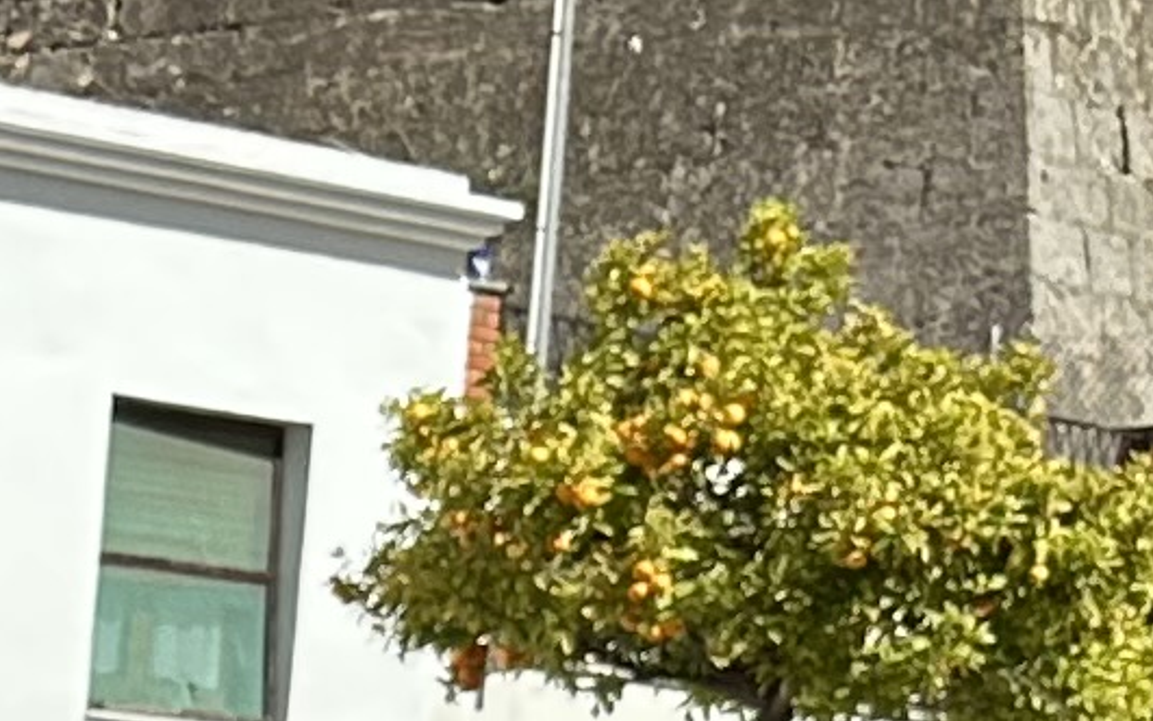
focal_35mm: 193
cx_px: -1427
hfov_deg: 9.8
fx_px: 6065
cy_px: 1889
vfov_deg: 6.4
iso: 80
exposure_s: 1/5000
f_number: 1.78
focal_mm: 6.86
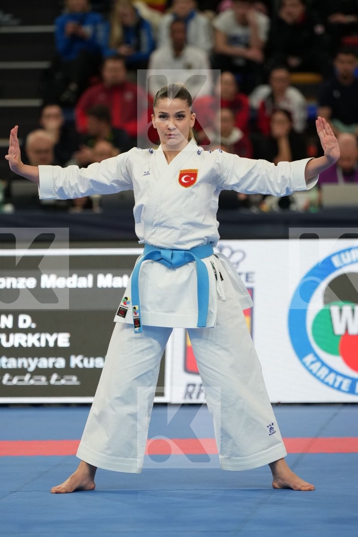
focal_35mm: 250
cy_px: 268
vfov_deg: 8.2
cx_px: 179
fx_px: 3729
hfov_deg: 5.5
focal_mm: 167
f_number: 2.8
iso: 1000
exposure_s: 1/500
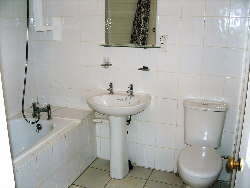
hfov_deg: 49.0
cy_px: 94
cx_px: 125
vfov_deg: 37.7
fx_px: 274
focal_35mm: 38
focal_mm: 7.8
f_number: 2.8
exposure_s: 1/40
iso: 80
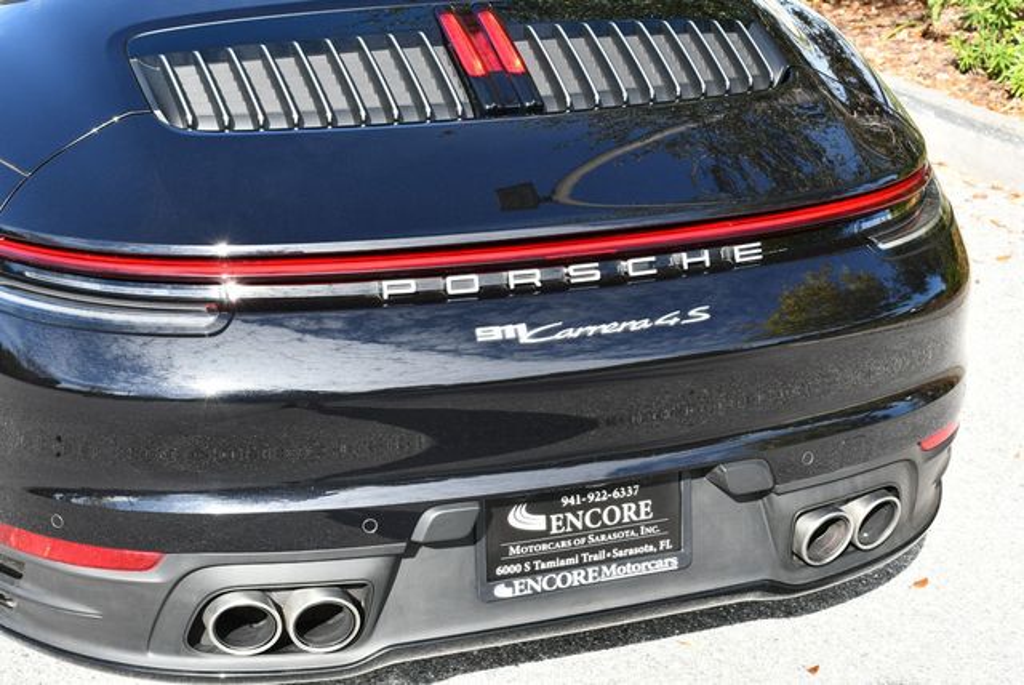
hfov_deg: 31.4
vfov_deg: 21.3
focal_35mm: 64
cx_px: 512
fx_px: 1822
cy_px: 342
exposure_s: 1/250
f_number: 7.1
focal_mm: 32
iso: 200
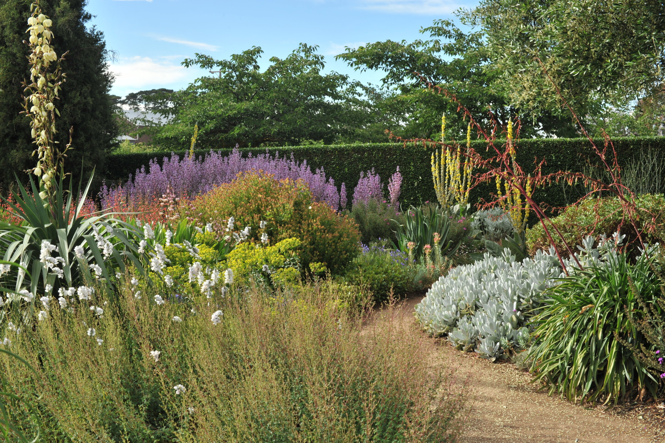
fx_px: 923
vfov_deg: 27.0
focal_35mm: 50
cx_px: 332
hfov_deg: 39.6
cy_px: 222
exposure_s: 1/60
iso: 200
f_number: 16
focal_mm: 50
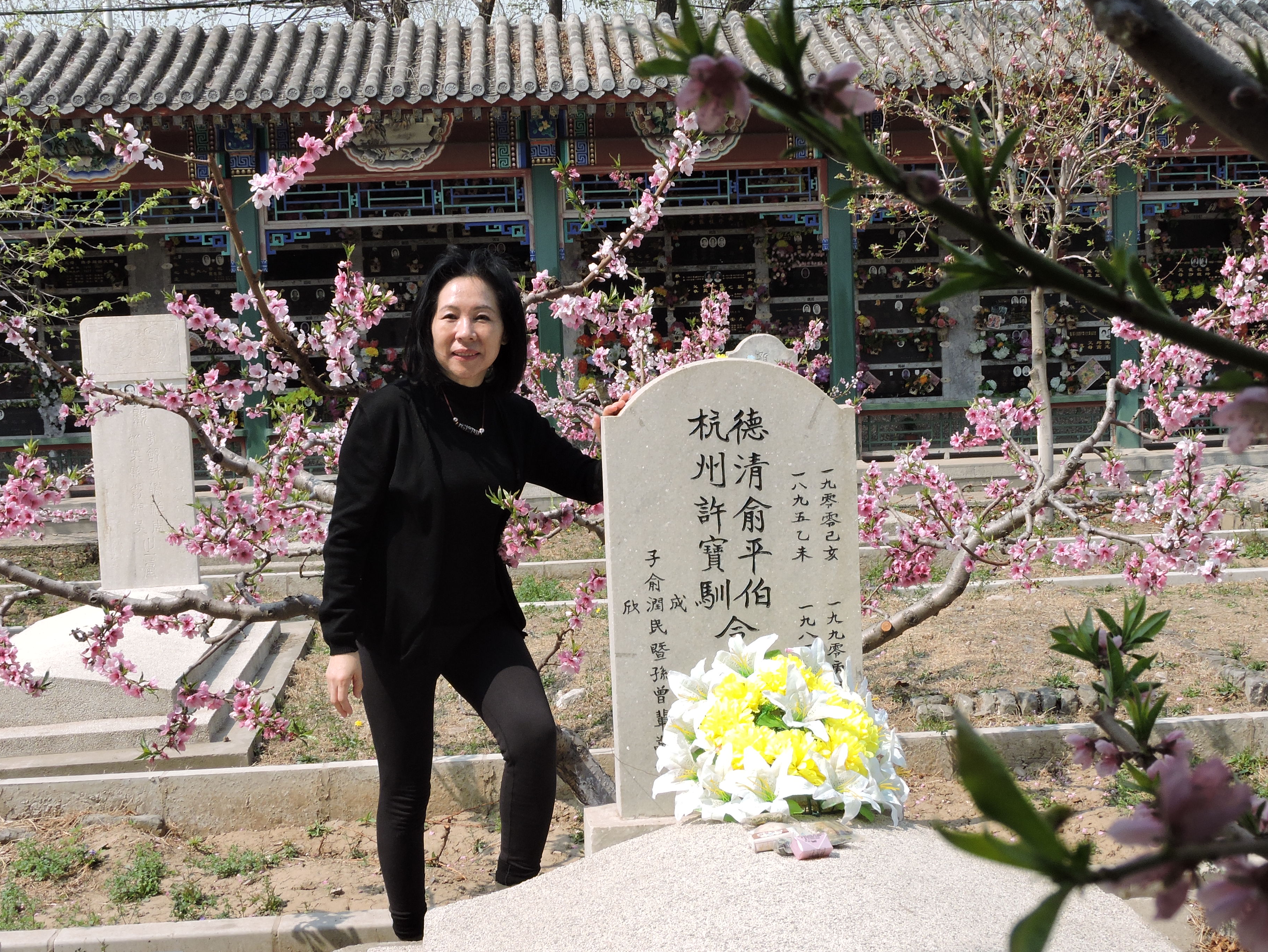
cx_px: 665
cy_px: 498
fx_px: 1868
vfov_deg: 28.6
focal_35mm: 51
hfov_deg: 37.5
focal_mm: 7.2
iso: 100
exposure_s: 1/800
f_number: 3.8
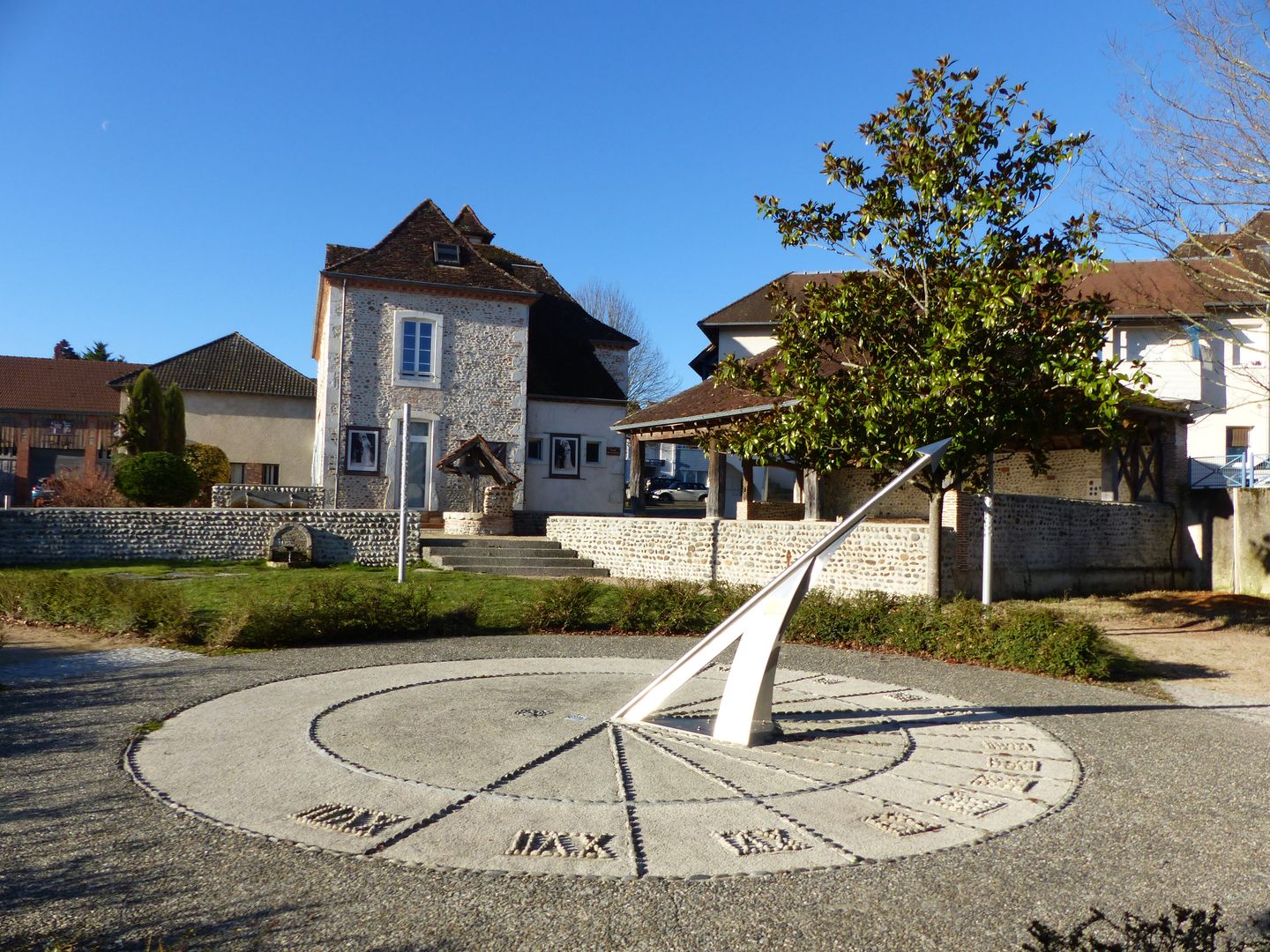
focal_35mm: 25
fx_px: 917
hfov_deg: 69.4
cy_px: 476
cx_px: 635
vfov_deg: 54.9
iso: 100
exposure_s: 1/640
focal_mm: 4.5
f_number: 4
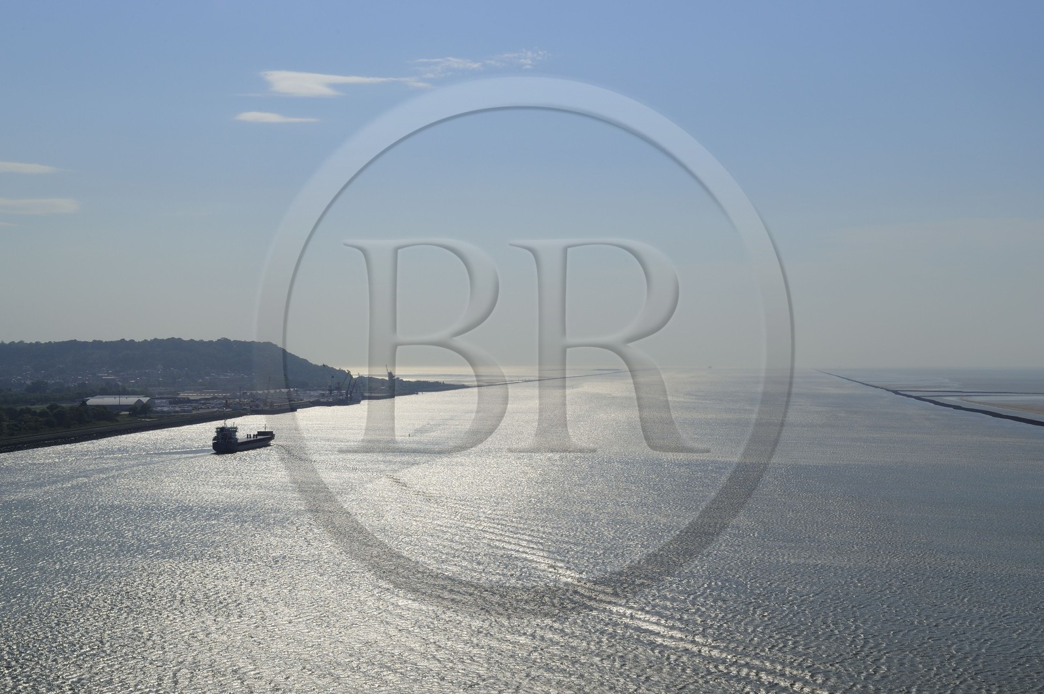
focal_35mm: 48
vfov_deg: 28.0
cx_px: 522
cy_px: 347
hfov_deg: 41.1
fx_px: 1391
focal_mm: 48
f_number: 14
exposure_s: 1/800
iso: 400
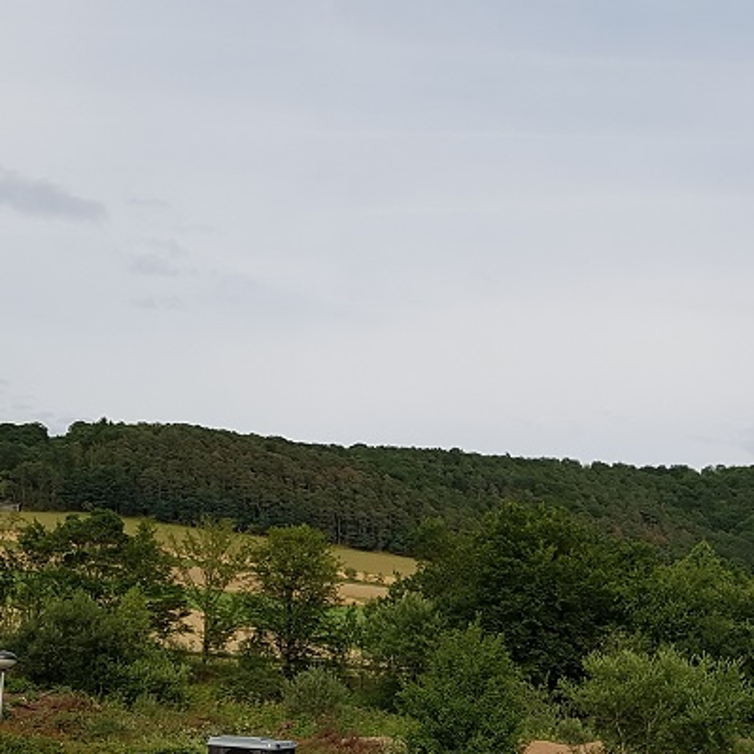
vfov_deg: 27.9
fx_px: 1454
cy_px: 688
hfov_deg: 28.1
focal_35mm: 59
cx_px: 665
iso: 50
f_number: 1.7
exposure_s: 1/2012
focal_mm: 4.2
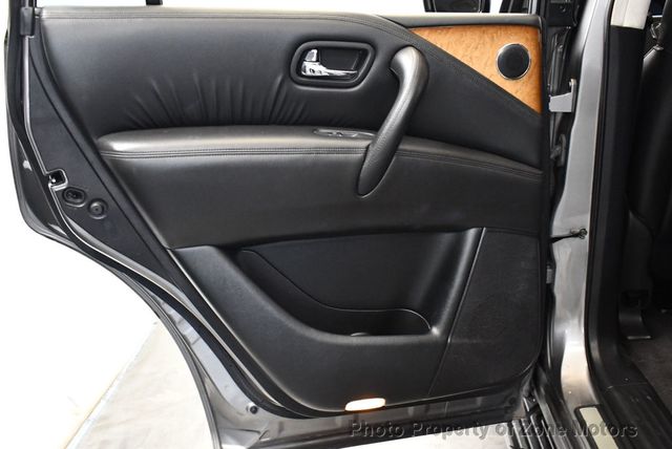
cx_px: 336
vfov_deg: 36.9
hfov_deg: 53.1
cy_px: 224
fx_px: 673
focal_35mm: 36
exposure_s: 1/60
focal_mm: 18
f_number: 3.5
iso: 3600
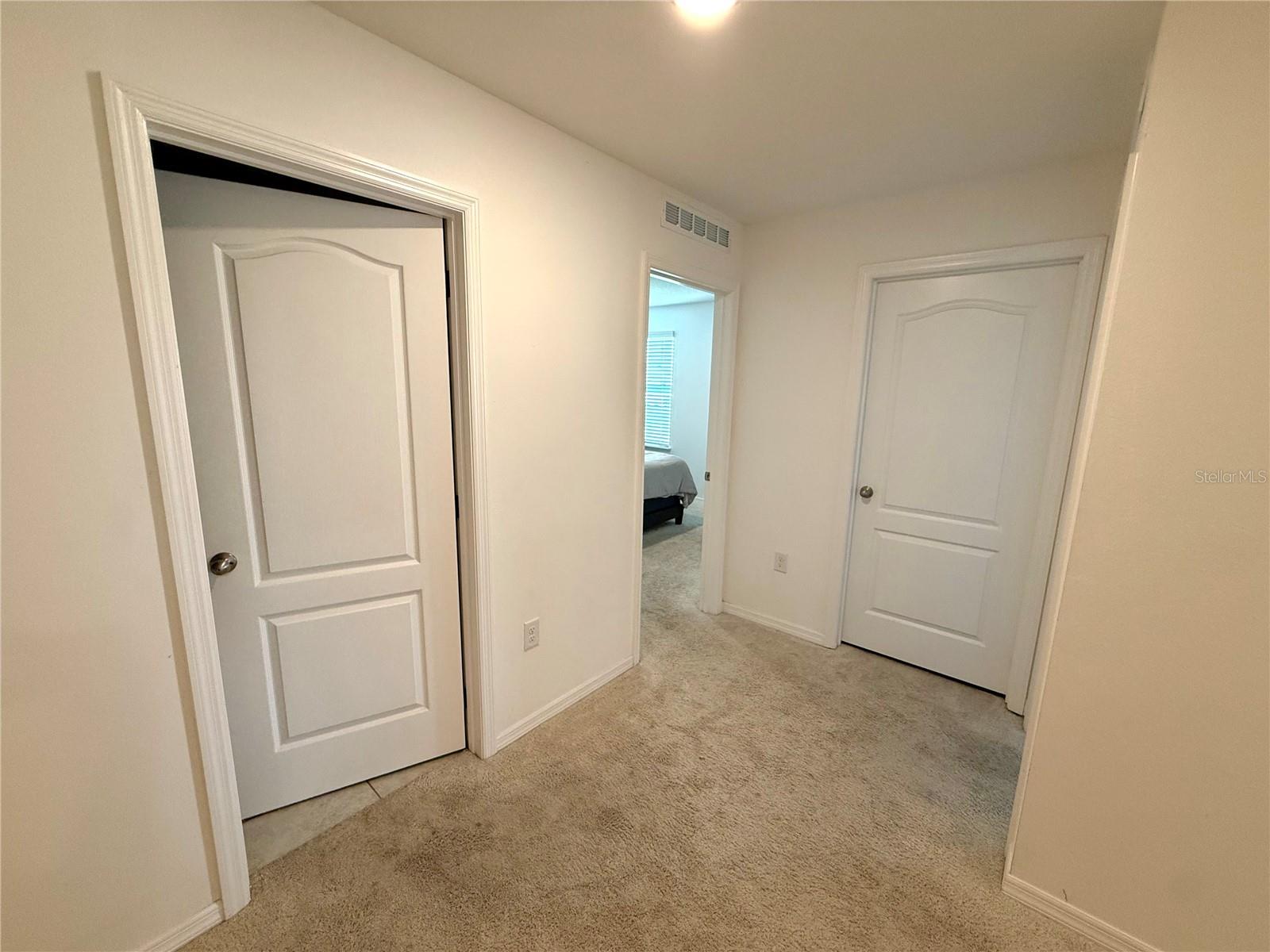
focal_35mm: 14
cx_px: 635
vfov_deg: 85.7
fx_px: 514
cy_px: 476
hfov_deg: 102.1
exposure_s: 1/120
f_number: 2.2
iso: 250
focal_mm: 2.22
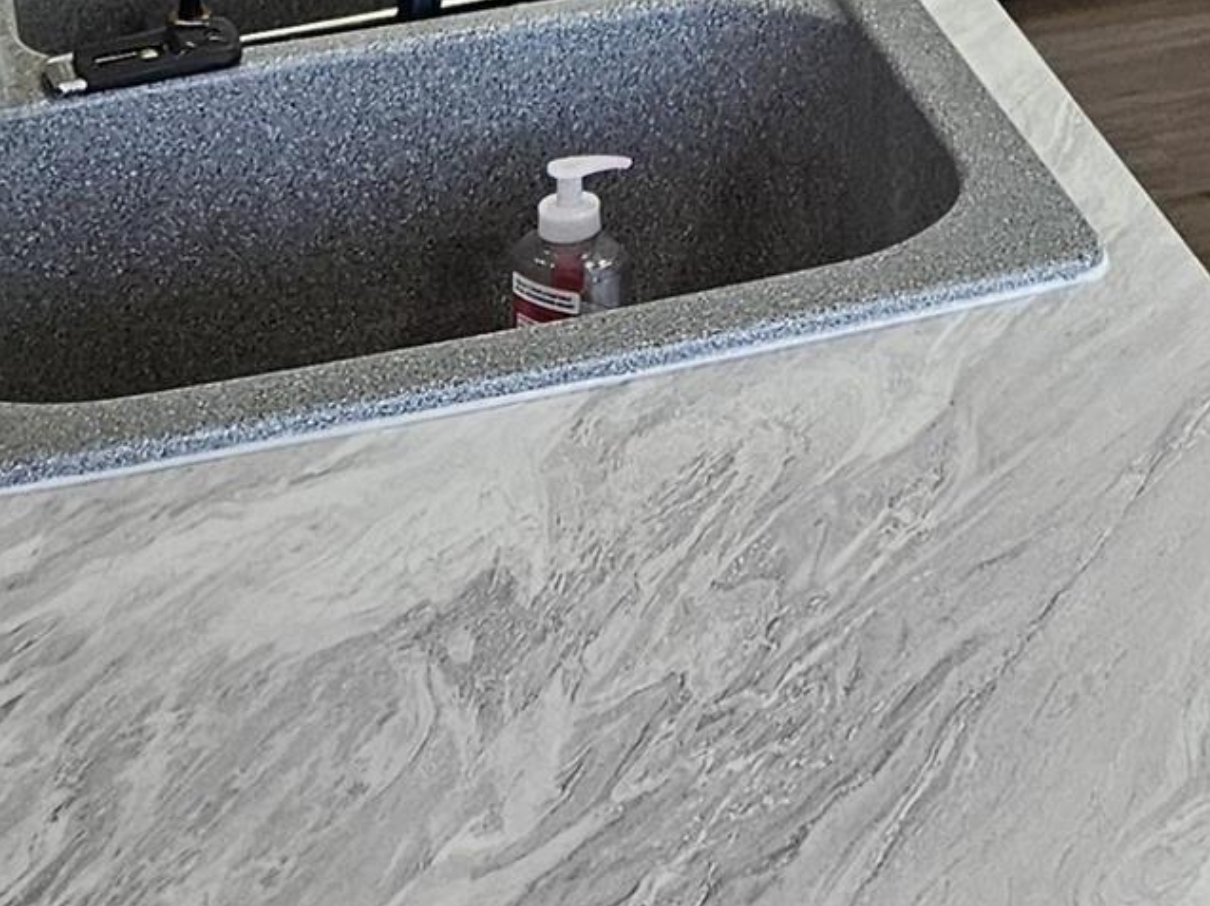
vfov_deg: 11.3
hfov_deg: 17.3
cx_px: 1212
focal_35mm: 111
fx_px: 3878
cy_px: -1219
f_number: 1.8
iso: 200
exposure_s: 1/120
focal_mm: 5.4
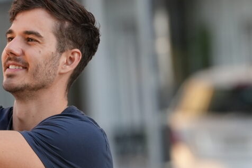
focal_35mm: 645
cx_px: -102
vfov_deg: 2.1
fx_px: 4518
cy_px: 127
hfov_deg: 3.2
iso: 400
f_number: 4
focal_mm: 200
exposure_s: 1/250
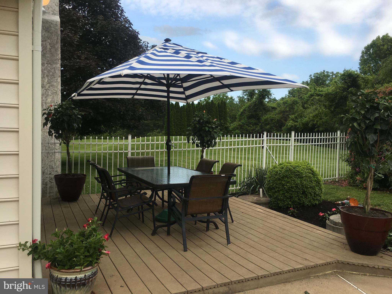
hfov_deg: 61.7
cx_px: 196
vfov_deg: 48.2
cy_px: 147
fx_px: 328
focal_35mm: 29
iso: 25
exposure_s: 1/657
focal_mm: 4.15
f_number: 2.2
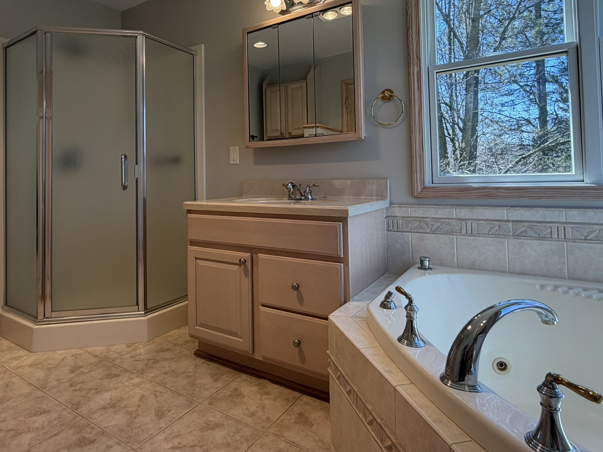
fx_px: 383
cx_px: 259
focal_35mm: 22
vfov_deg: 60.2
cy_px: 166
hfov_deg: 76.0
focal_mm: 2.22
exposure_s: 1/171
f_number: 2.2
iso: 50
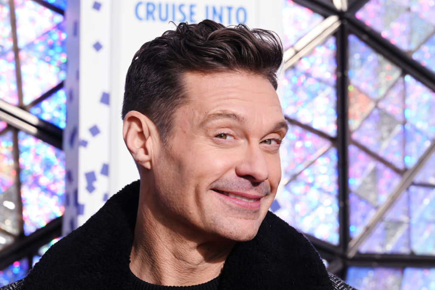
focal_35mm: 150
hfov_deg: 13.7
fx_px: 1813
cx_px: 218
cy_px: 145
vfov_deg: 9.2
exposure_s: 1/320
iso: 500
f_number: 14
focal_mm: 150
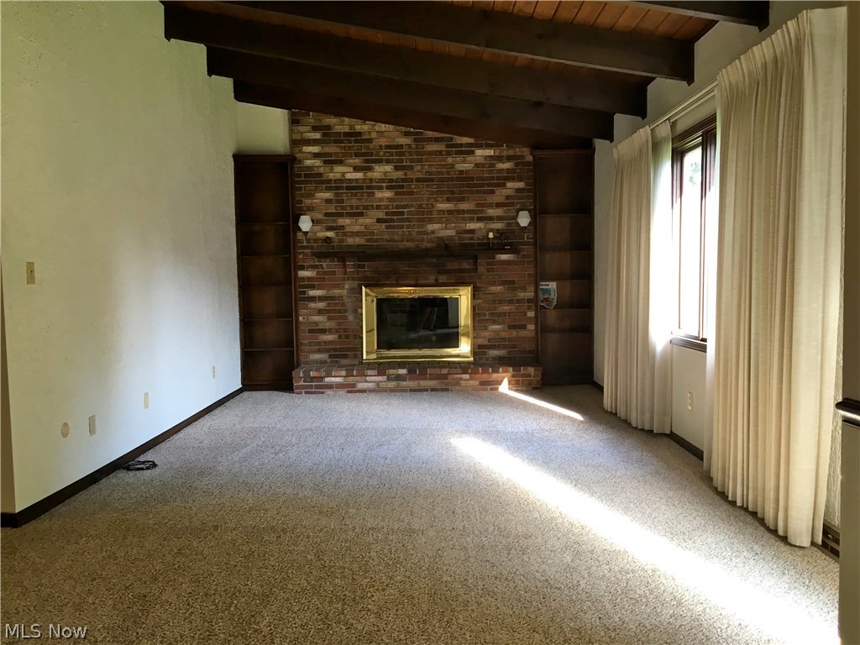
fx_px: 720
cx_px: 430
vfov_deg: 48.2
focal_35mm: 29
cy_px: 322
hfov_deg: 61.7
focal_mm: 4.15
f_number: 2.2
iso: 50
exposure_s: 1/30
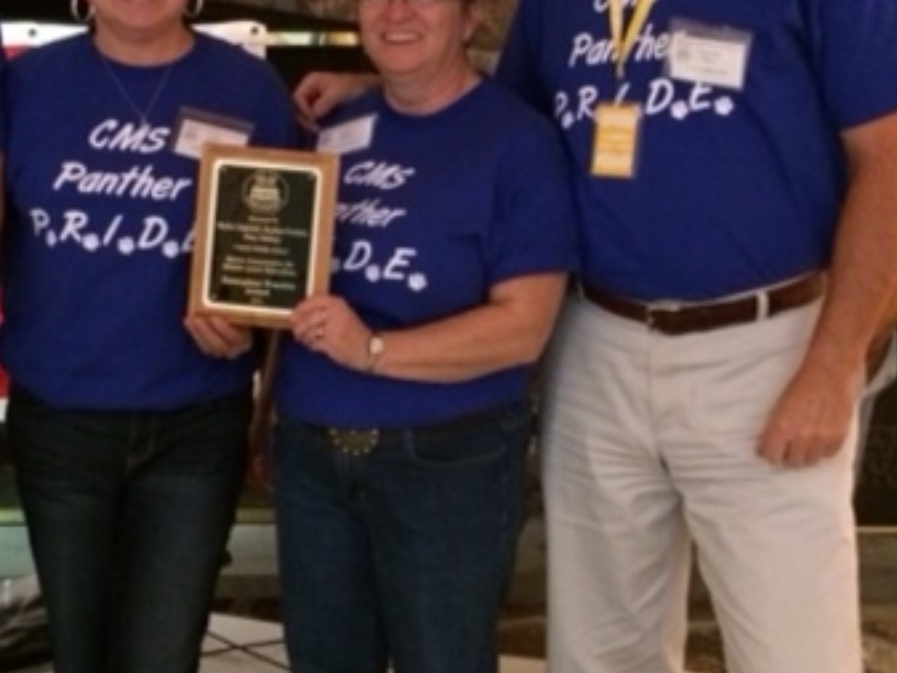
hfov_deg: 30.9
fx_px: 1607
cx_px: 295
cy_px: 239
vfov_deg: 23.6
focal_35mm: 62
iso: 500
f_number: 2.2
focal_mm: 4.15
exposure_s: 1/15
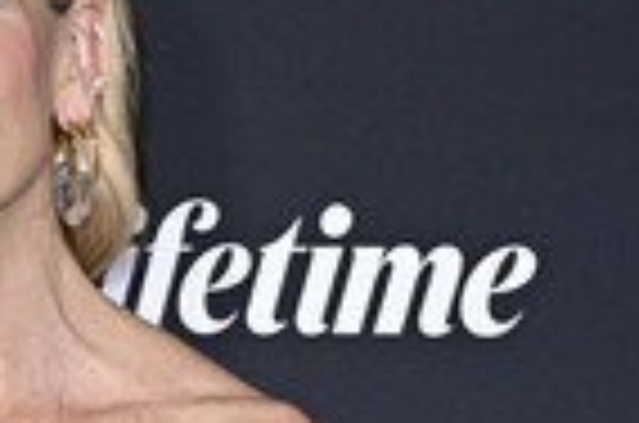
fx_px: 1860
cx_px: -47
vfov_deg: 12.8
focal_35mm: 105
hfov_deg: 18.8
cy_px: 400
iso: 2000
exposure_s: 1/200
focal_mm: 33
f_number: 5.6
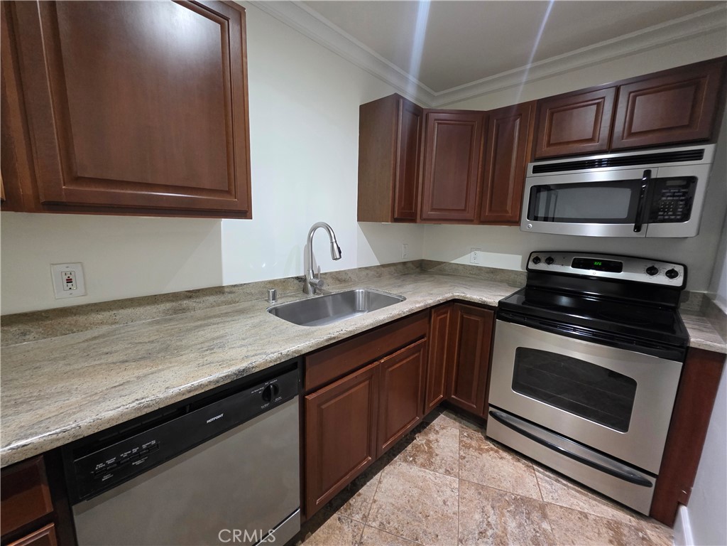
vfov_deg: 89.9
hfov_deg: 106.2
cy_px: 273
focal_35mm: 13
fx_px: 273
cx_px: 364
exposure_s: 1/60
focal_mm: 2.2
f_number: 1.9
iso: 800
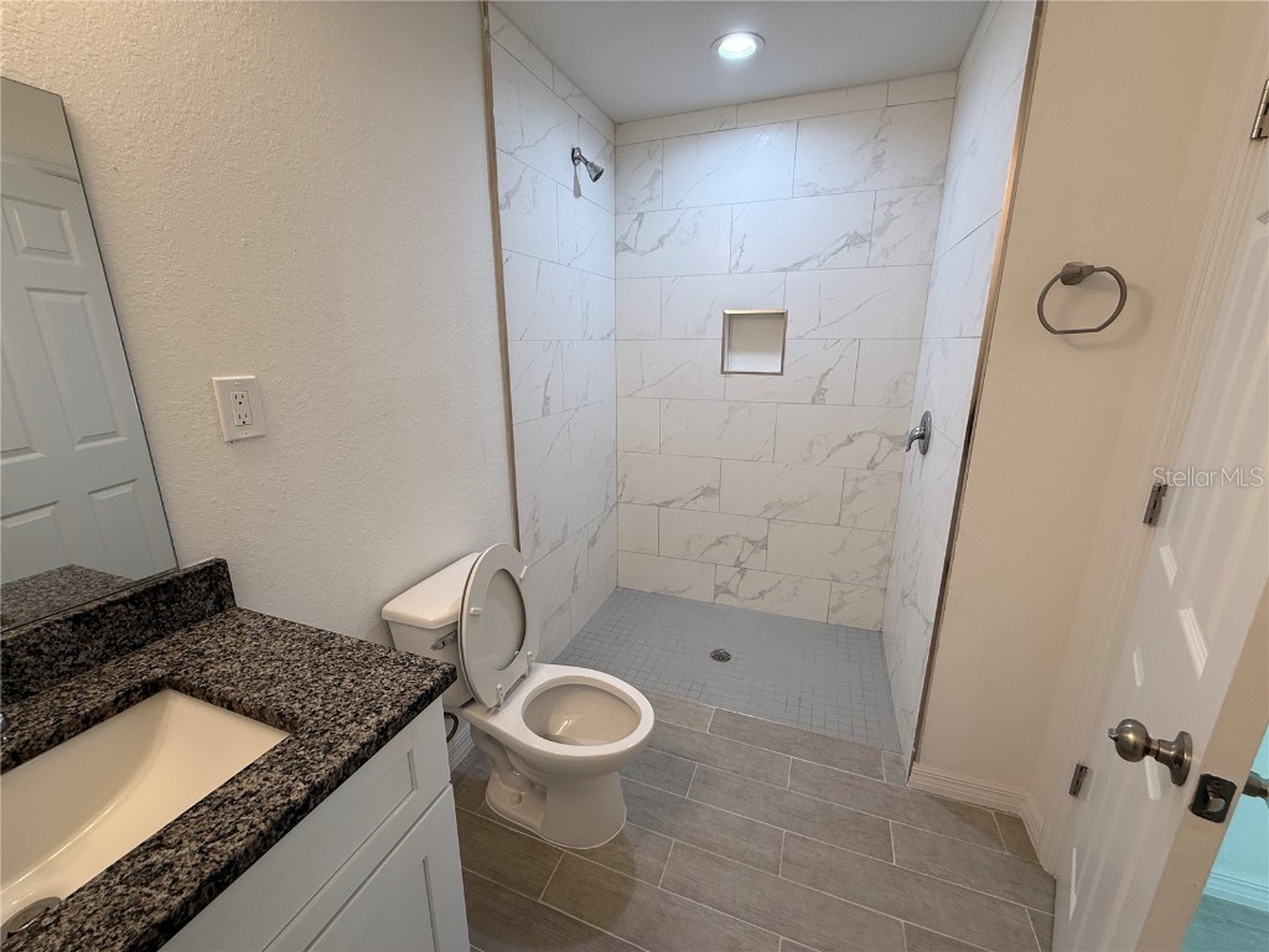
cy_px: 476
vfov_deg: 85.7
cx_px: 634
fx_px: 513
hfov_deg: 102.1
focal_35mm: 14
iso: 80
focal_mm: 2.22
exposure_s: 1/120
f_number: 2.2
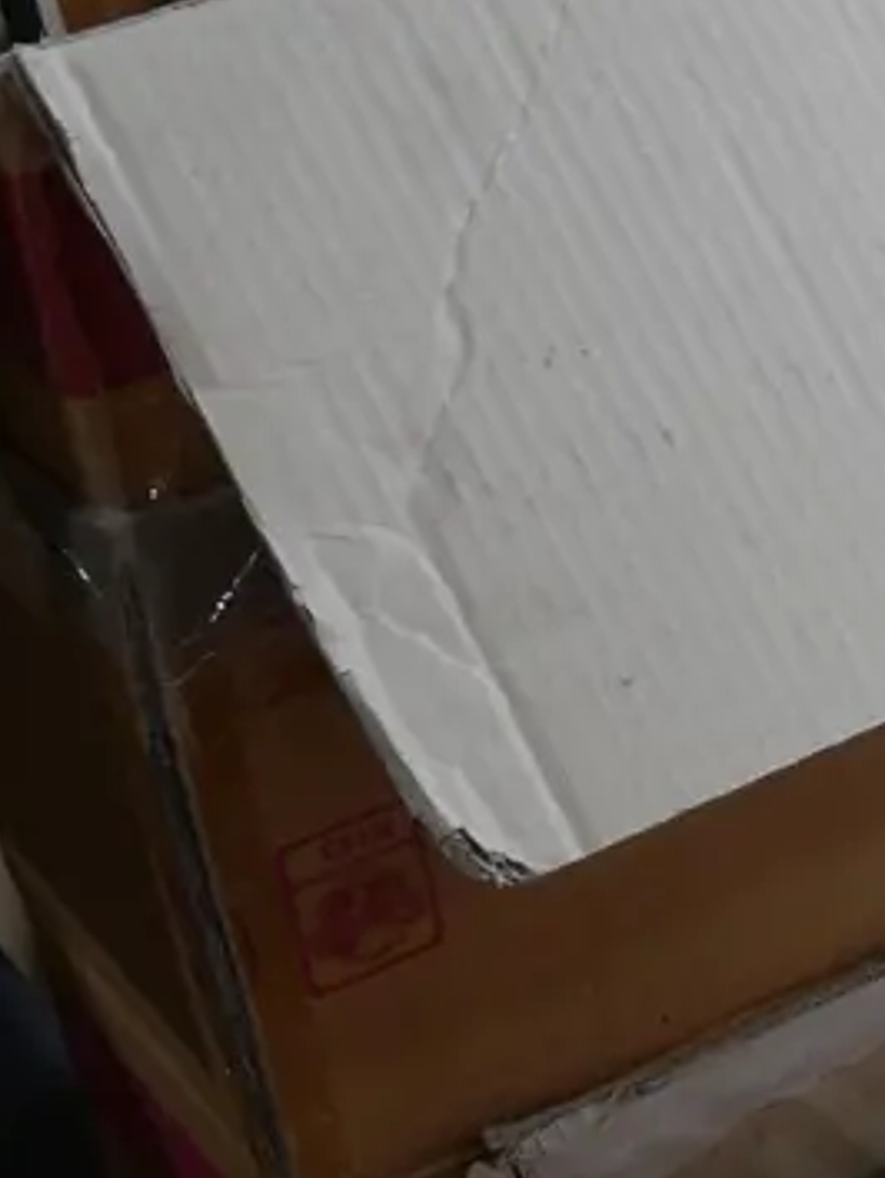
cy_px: 795
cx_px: 1199
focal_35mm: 110
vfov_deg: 17.8
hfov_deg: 13.0
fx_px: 3745
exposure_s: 1/60
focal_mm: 19
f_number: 4.1
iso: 250
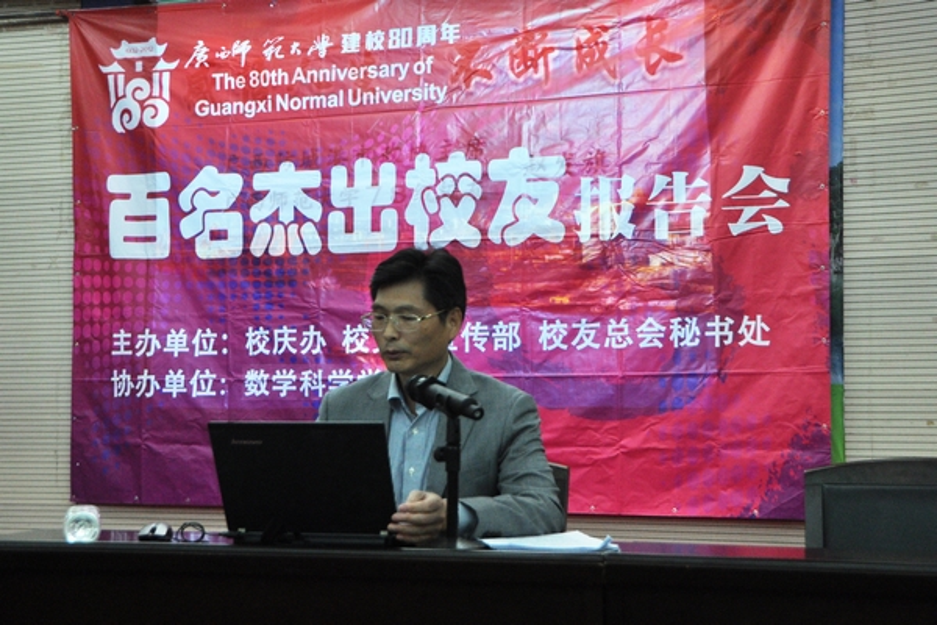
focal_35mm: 44
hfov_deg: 45.0
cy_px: 312
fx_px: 1132
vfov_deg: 30.8
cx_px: 468
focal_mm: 29
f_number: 4.2
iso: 1000
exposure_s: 1/80
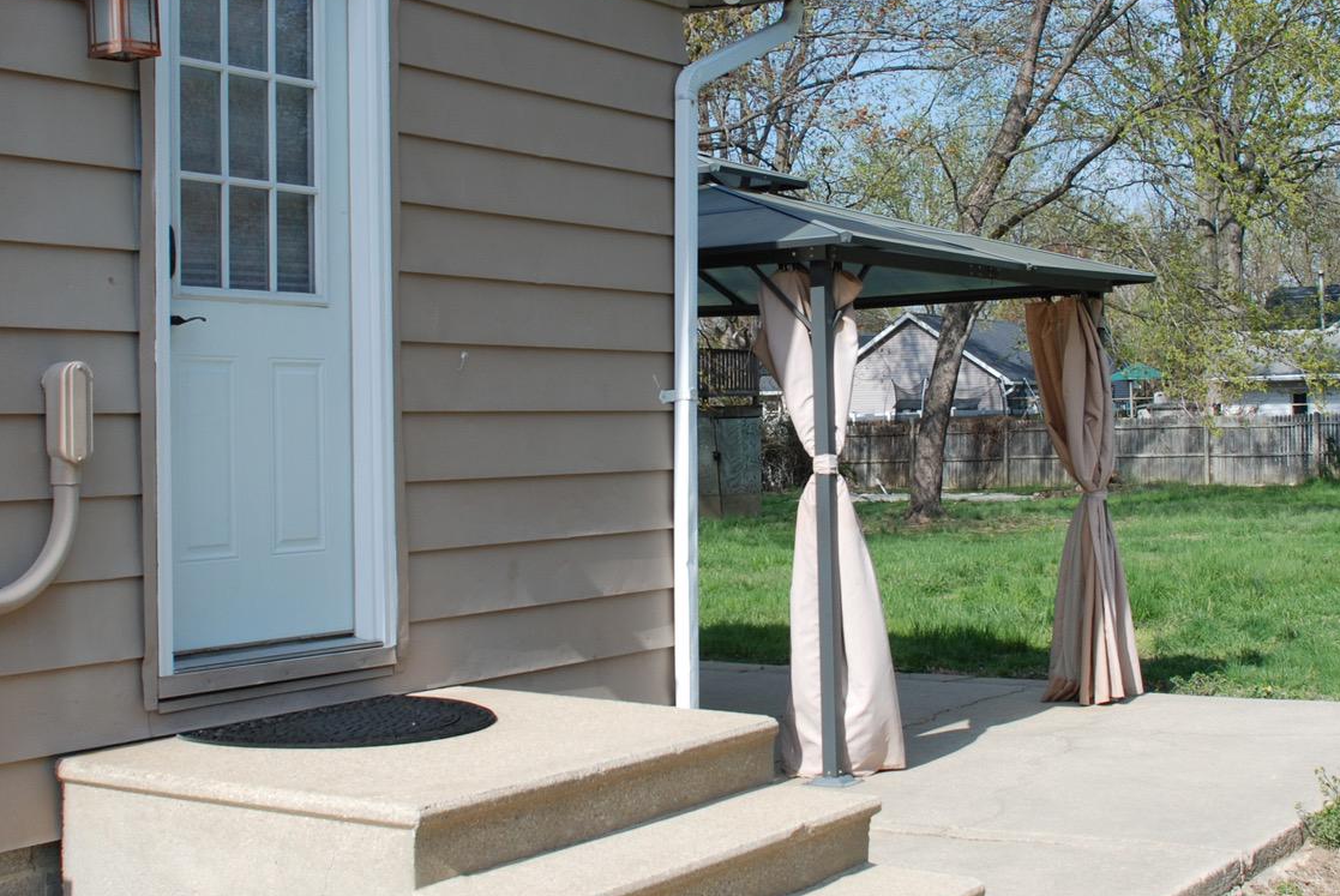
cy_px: 365
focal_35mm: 55
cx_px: 747
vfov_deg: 24.6
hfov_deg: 36.2
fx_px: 2049
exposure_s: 1/200
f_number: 7.1
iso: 100
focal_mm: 20
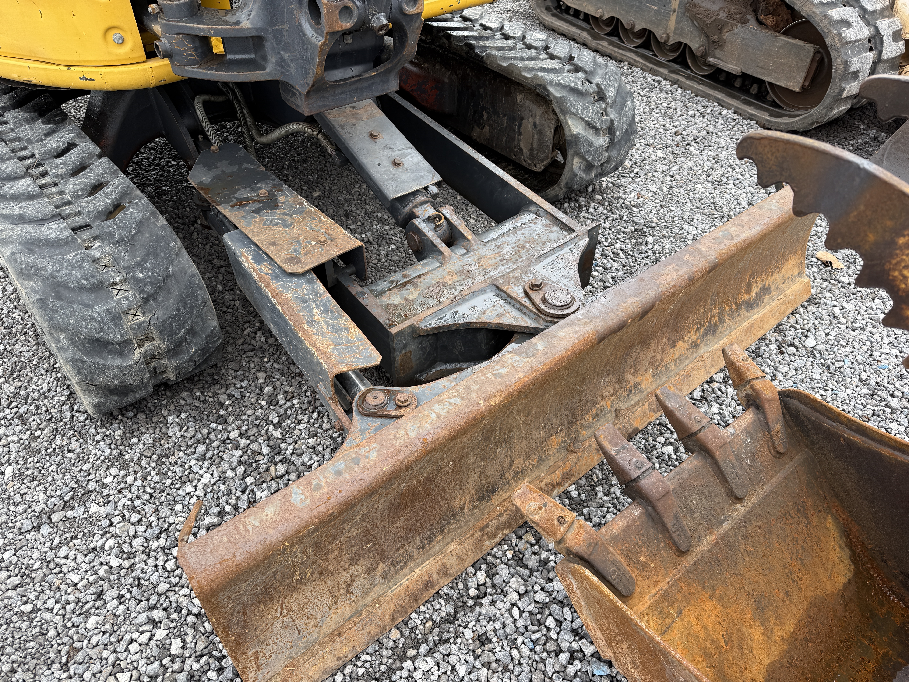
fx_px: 630
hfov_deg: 71.6
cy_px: 341
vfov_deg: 56.8
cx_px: 454
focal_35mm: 24
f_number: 1.78
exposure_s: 1/708
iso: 80
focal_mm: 6.76
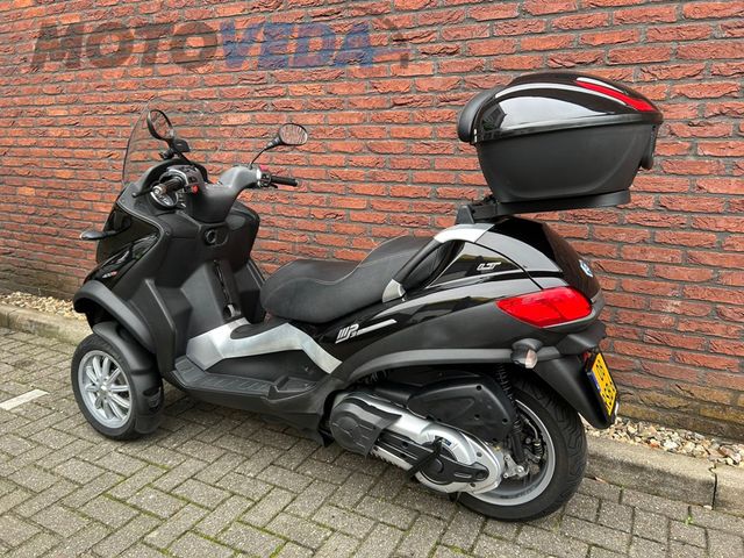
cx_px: 372
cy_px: 279
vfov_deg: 53.1
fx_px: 559
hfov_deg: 67.3
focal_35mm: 26
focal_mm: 5.7
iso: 80
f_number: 1.5
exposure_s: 1/121
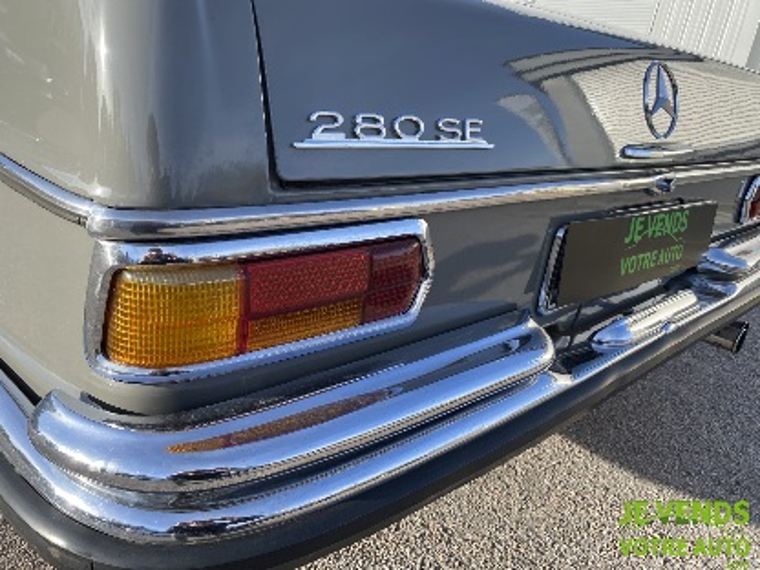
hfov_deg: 67.3
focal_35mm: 26
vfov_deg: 53.1
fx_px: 571
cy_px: 285
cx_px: 380
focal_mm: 4.25
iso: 32
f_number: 1.8
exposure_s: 1/927
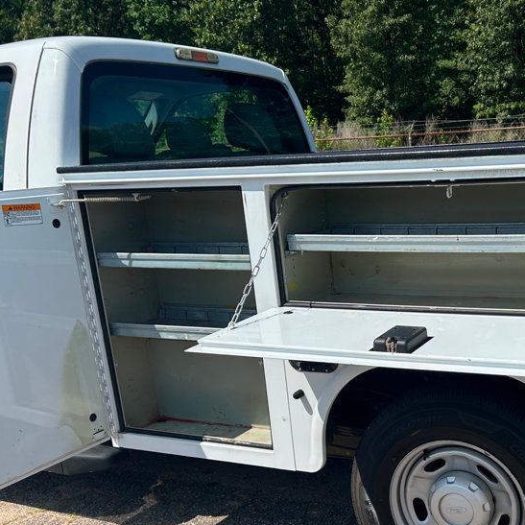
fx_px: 738
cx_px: 418
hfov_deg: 37.8
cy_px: 367
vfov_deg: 38.5
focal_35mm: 43
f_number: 1.5
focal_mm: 5.7
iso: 50
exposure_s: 1/4274
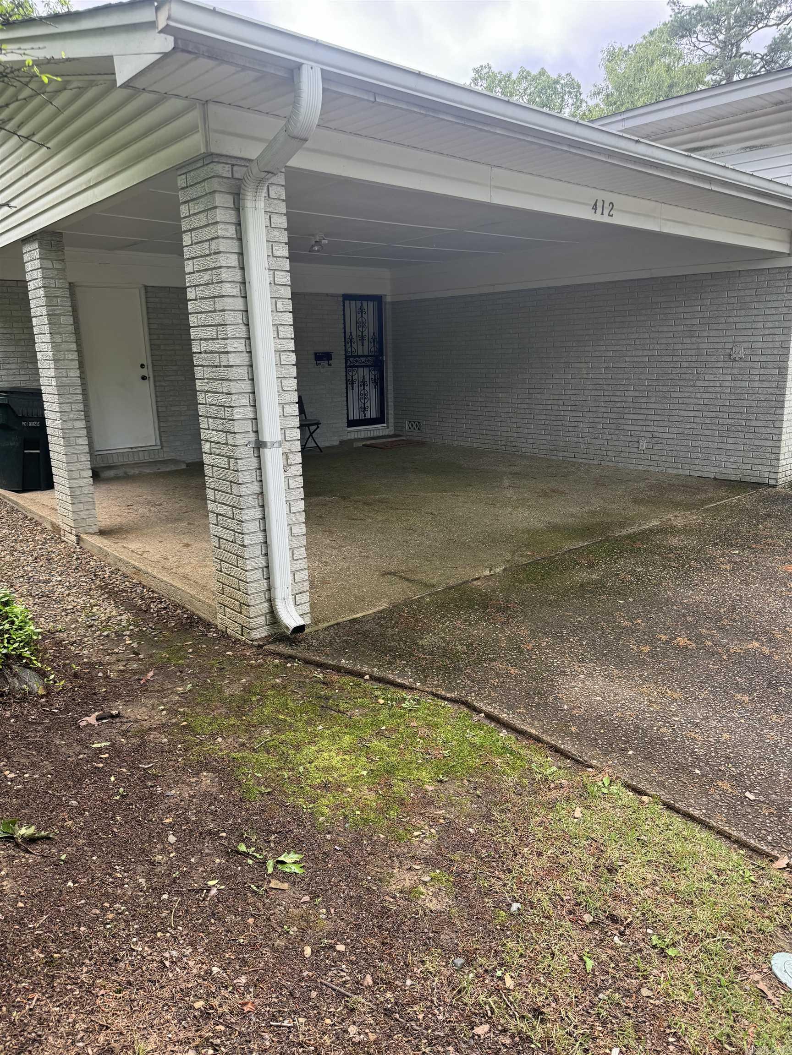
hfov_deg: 56.8
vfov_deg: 71.6
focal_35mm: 24
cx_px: 396
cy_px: 528
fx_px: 732
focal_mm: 6.76
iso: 80
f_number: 1.78
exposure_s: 1/212
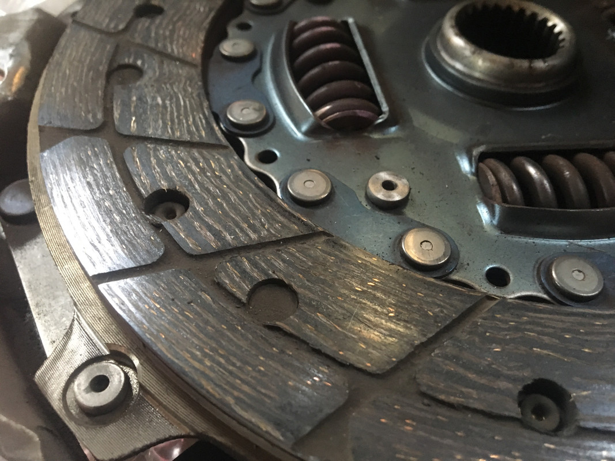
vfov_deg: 48.2
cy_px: 230
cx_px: 308
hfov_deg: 61.7
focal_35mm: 29
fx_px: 515
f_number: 2.2
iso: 250
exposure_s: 1/15
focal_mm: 4.15
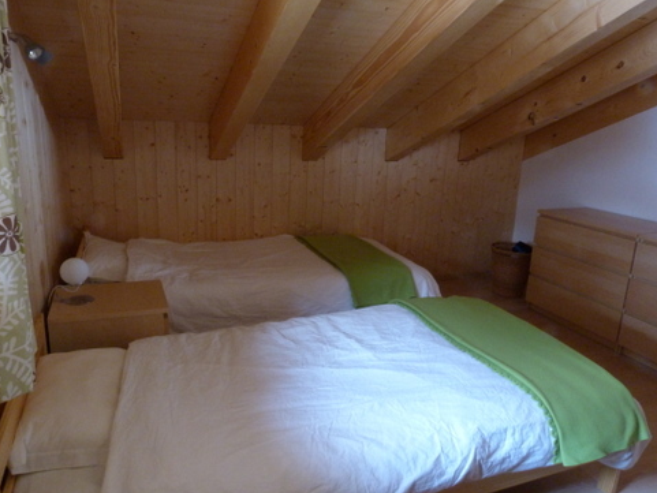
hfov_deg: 67.3
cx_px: 321
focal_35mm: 26
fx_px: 494
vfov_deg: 53.1
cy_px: 251
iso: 400
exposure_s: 1/1.3
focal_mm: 4.5
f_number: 8
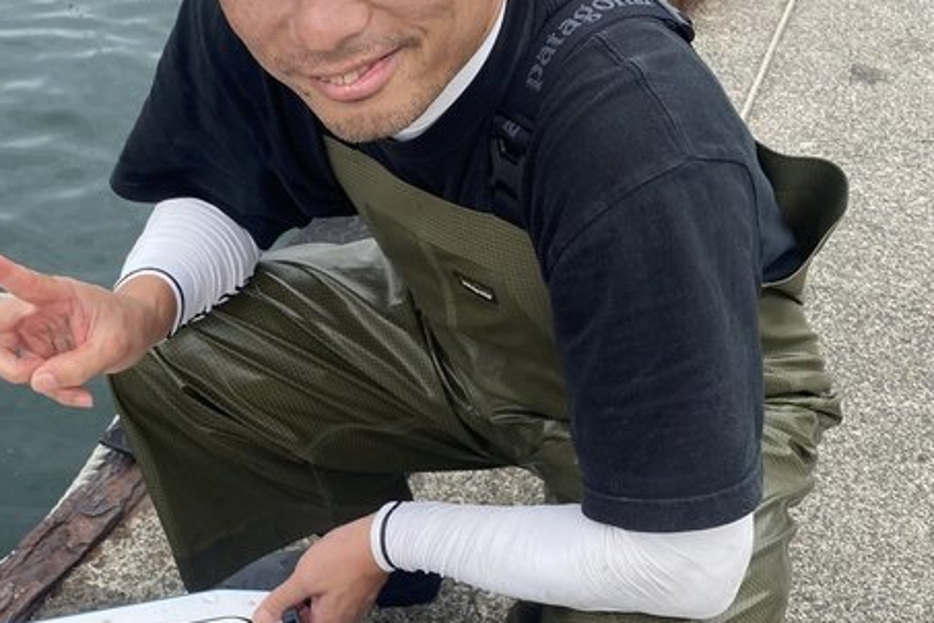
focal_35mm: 51
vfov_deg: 25.8
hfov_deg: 38.6
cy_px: 536
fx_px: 1323
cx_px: 344
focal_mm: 4.25
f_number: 1.8
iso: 32
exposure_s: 1/630
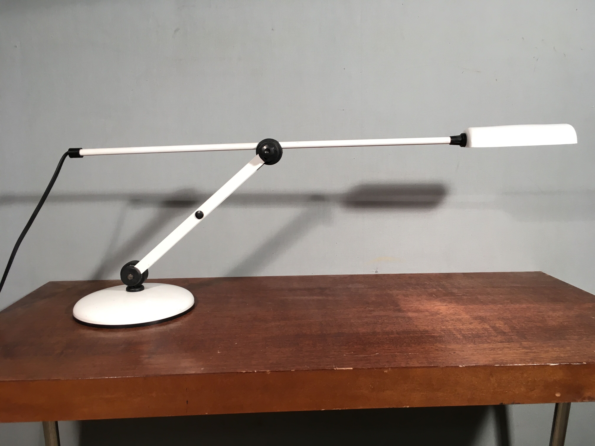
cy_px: 223
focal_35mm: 29
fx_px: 498
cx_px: 298
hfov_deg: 61.7
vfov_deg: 48.2
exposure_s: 1/33
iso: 25
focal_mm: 4.15
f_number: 2.2
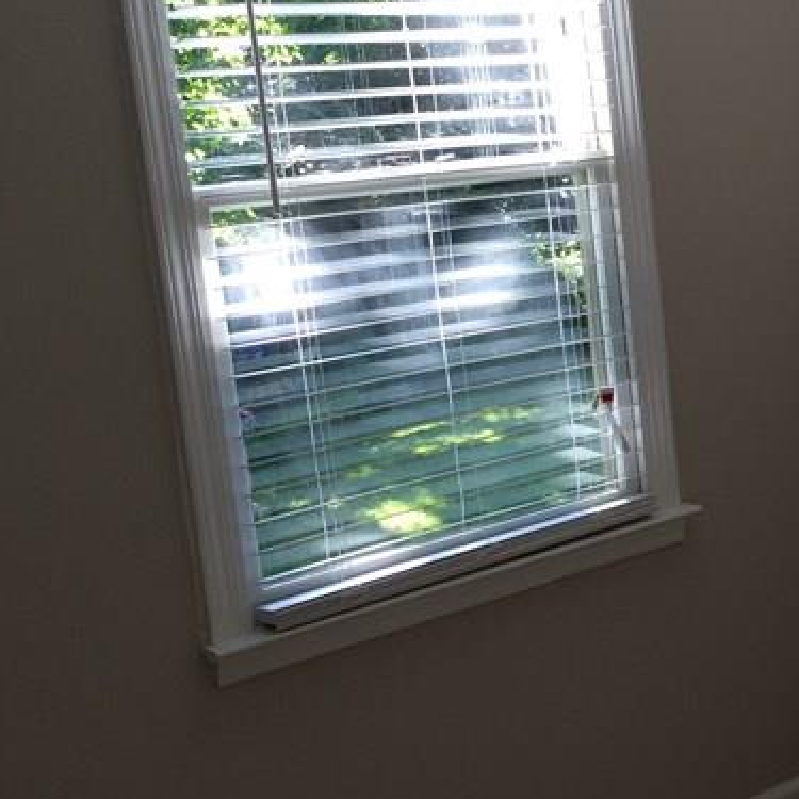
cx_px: 1074
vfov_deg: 24.6
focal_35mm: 70
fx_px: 1828
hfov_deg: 21.9
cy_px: 369
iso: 40
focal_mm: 4.15
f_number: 2.2
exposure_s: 1/60
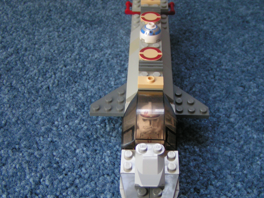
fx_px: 366
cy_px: 115
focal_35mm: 48
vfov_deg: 30.2
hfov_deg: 39.6
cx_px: 143
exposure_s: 1/40
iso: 80
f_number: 2.8
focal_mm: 5.8
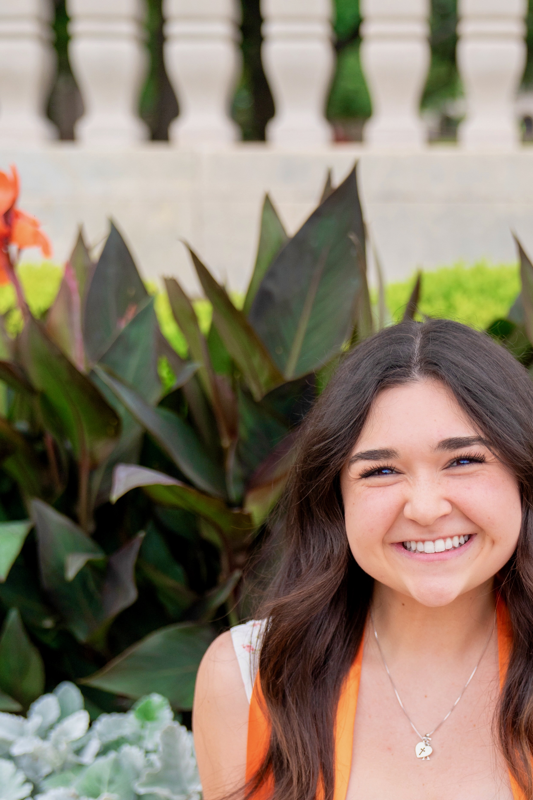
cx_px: 424
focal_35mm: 66
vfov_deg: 30.1
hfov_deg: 20.4
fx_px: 1465
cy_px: 590
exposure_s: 1/400
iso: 200
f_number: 2.8
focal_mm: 41
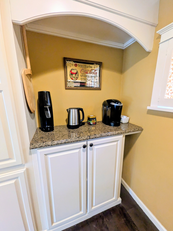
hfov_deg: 85.7
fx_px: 93
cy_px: 116
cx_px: 86
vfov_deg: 102.1
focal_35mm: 14
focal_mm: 1.85
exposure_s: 1/30
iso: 361
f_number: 2.2
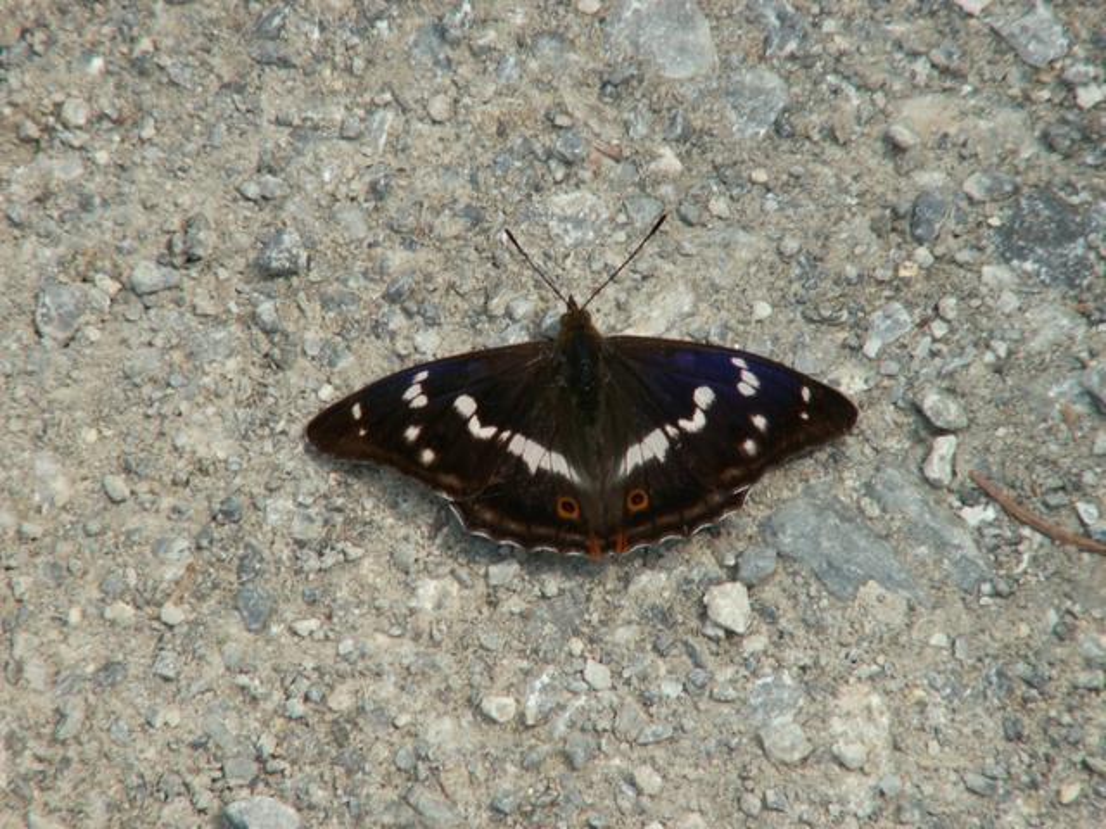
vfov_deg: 4.1
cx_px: 553
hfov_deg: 5.5
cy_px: 414
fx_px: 11598
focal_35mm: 363
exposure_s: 1/160
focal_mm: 60.15
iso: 50
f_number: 5.6
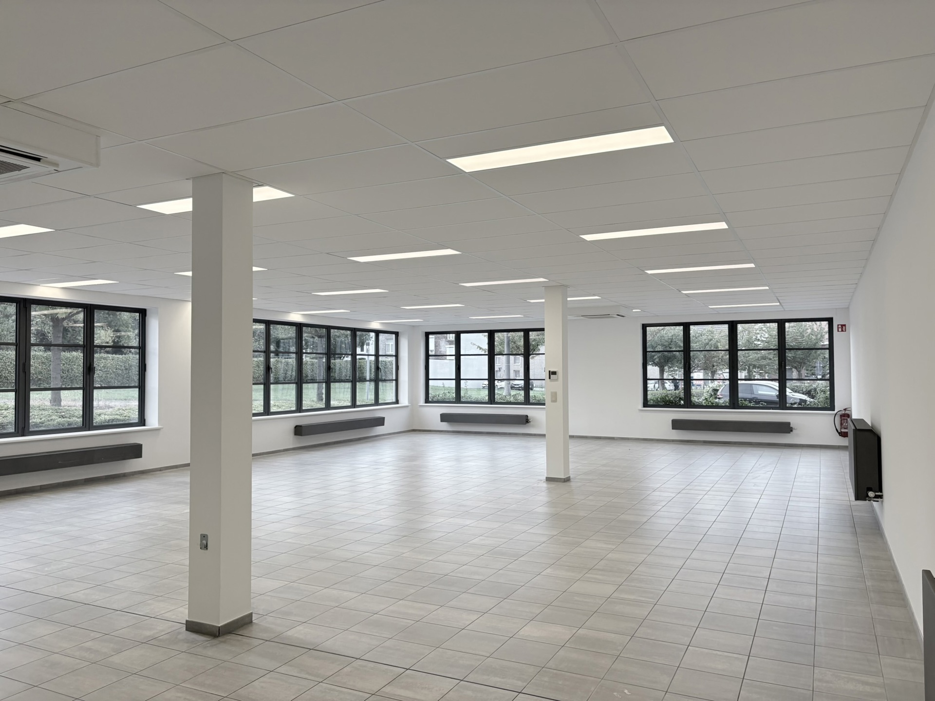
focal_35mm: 26
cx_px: 468
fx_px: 702
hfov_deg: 67.3
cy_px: 350
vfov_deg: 53.1
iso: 64
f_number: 1.6
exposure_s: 1/286
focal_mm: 5.96
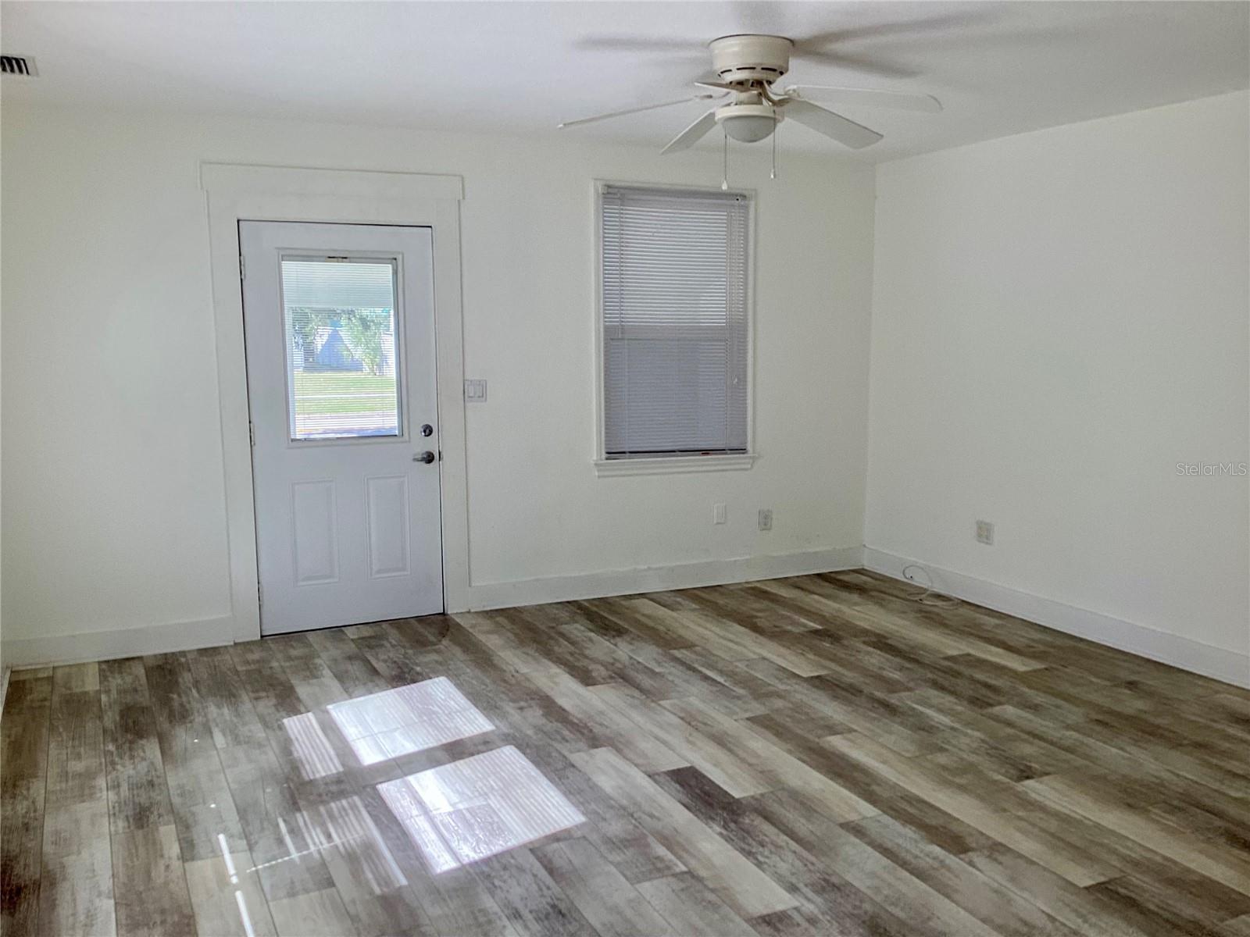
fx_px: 1119
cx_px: 625
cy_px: 468
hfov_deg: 58.4
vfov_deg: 45.4
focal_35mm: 31
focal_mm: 3.3
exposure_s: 1/120
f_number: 2.4
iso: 25
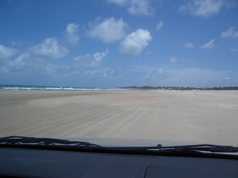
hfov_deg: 52.6
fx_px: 241
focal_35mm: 35
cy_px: 89
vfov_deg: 40.7
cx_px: 119
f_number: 4.3
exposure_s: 1/800
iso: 50
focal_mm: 5.8
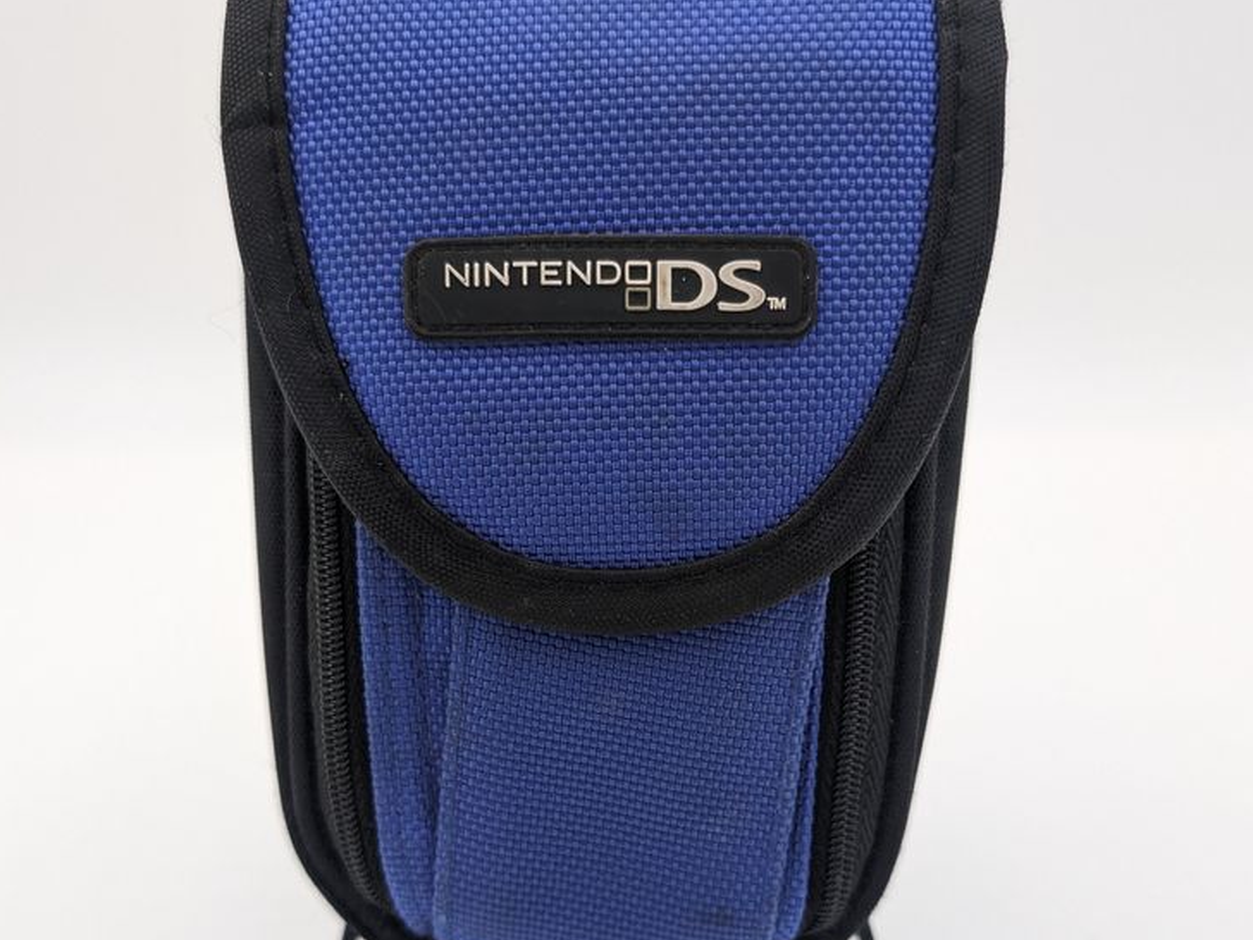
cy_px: 603
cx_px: 612
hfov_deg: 55.3
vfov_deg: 42.5
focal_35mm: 33
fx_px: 1195
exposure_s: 1/103
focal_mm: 6.9
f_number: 1.68
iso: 240
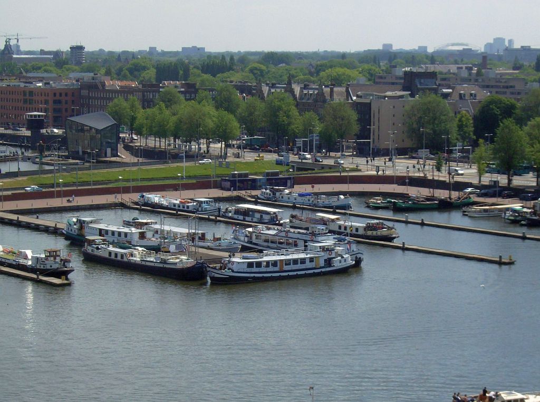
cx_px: 270
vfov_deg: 13.7
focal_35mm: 108
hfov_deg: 18.3
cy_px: 201
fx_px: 1681
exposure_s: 1/322
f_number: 7.8
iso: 100
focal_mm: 18
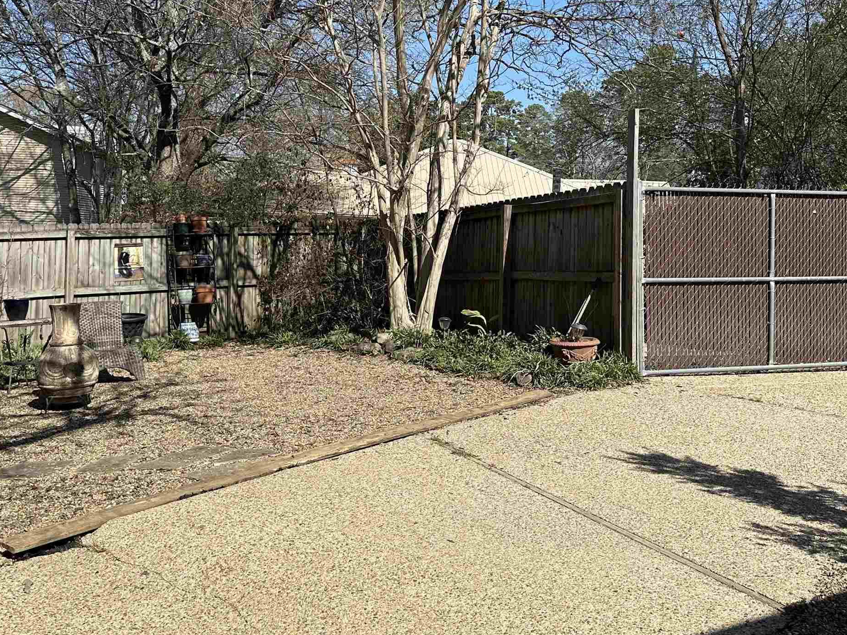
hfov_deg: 46.6
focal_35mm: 40
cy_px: 248
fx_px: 979
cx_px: 341
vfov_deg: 35.8
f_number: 1.78
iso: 80
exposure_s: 1/4762
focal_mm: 6.86
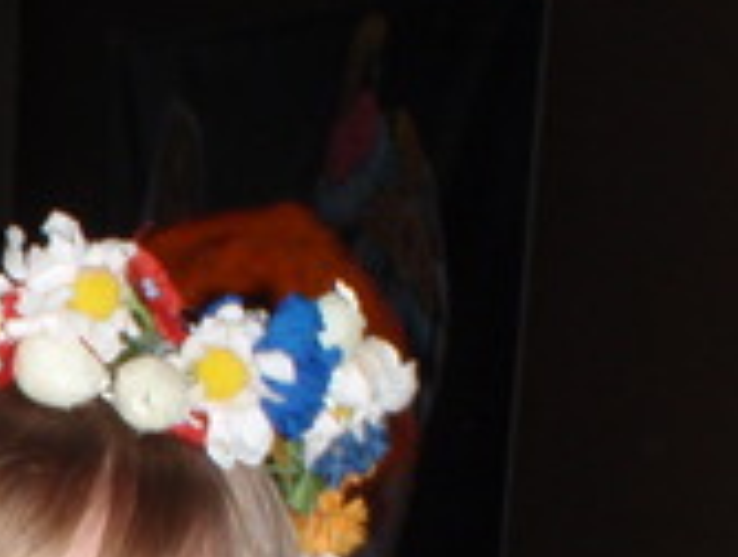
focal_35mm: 107
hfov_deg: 16.7
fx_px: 2286
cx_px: -358
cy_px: 681
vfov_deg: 13.5
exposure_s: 1/30
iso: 100
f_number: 3.5
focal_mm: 5
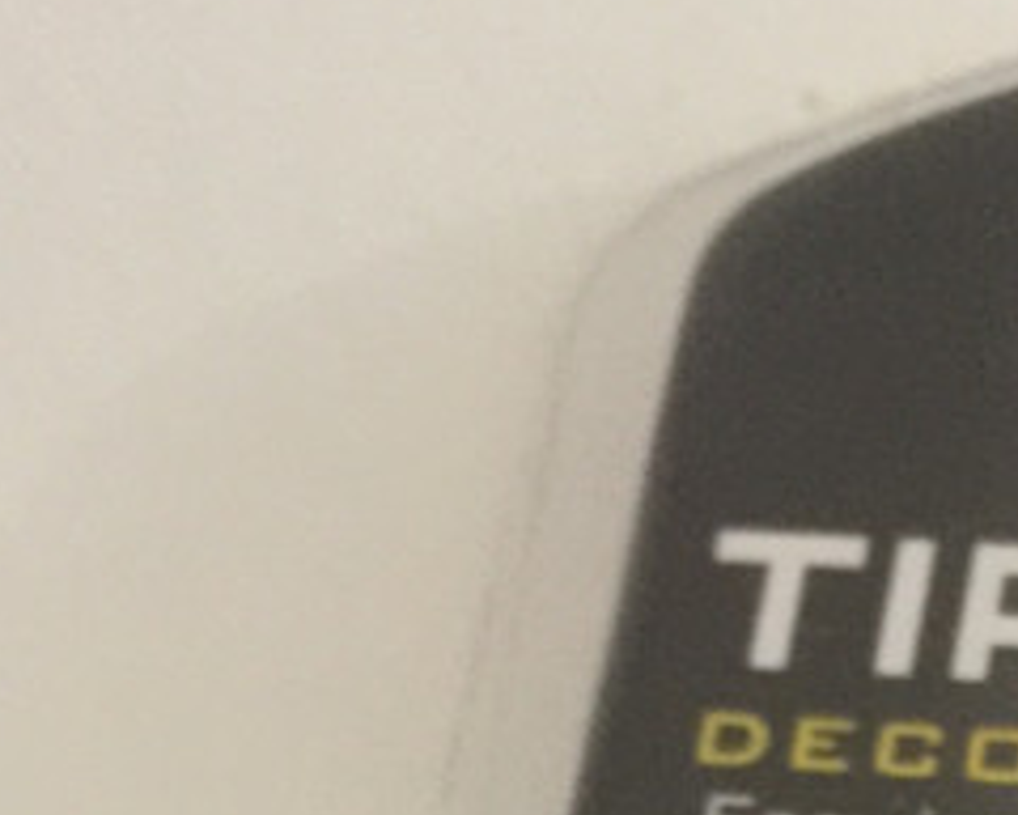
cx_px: 1425
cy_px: 2127
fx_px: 3796
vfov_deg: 10.2
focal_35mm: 126
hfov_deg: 14.5
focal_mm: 4.15
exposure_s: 1/8
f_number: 2.2
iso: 160
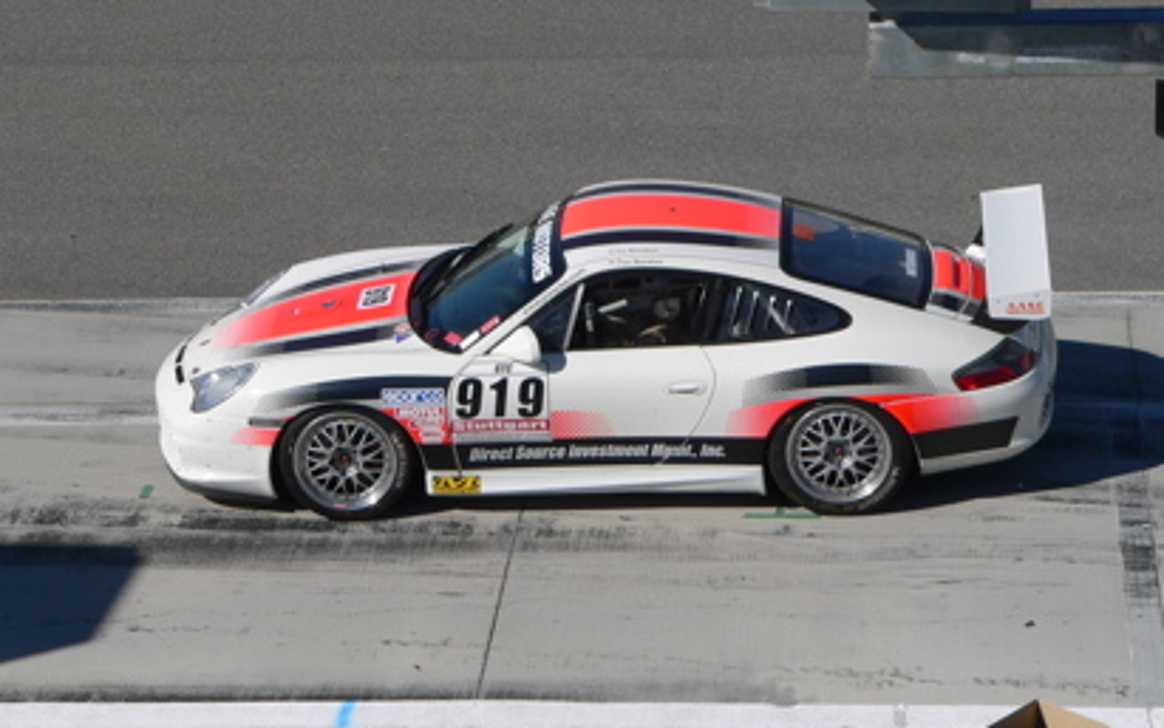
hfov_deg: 15.5
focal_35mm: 135
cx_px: 600
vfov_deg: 9.7
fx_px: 4283
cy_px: 300
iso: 80
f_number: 5.6
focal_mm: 18.1
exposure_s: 1/640
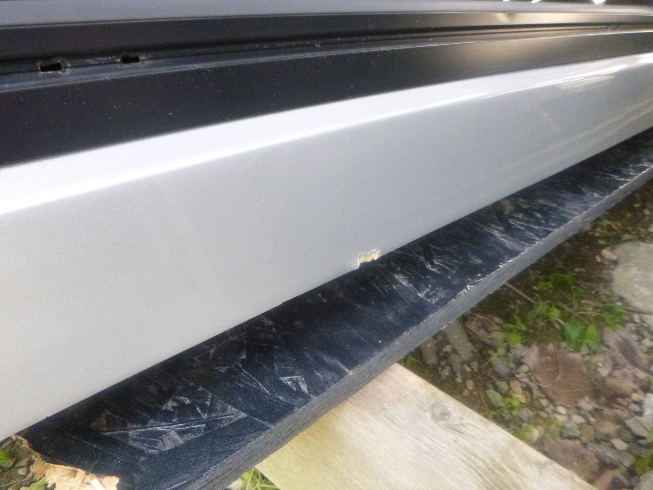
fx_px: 472
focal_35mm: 25
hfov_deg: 69.4
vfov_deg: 54.9
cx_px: 326
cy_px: 245
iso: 400
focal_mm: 4.5
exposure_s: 1/60
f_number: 3.9
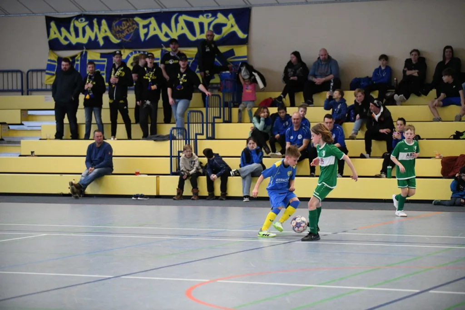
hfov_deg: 18.3
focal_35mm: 112
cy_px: 155
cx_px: 232
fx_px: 1446
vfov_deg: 12.2
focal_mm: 112
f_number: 2.8
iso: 8000
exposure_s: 1/1250
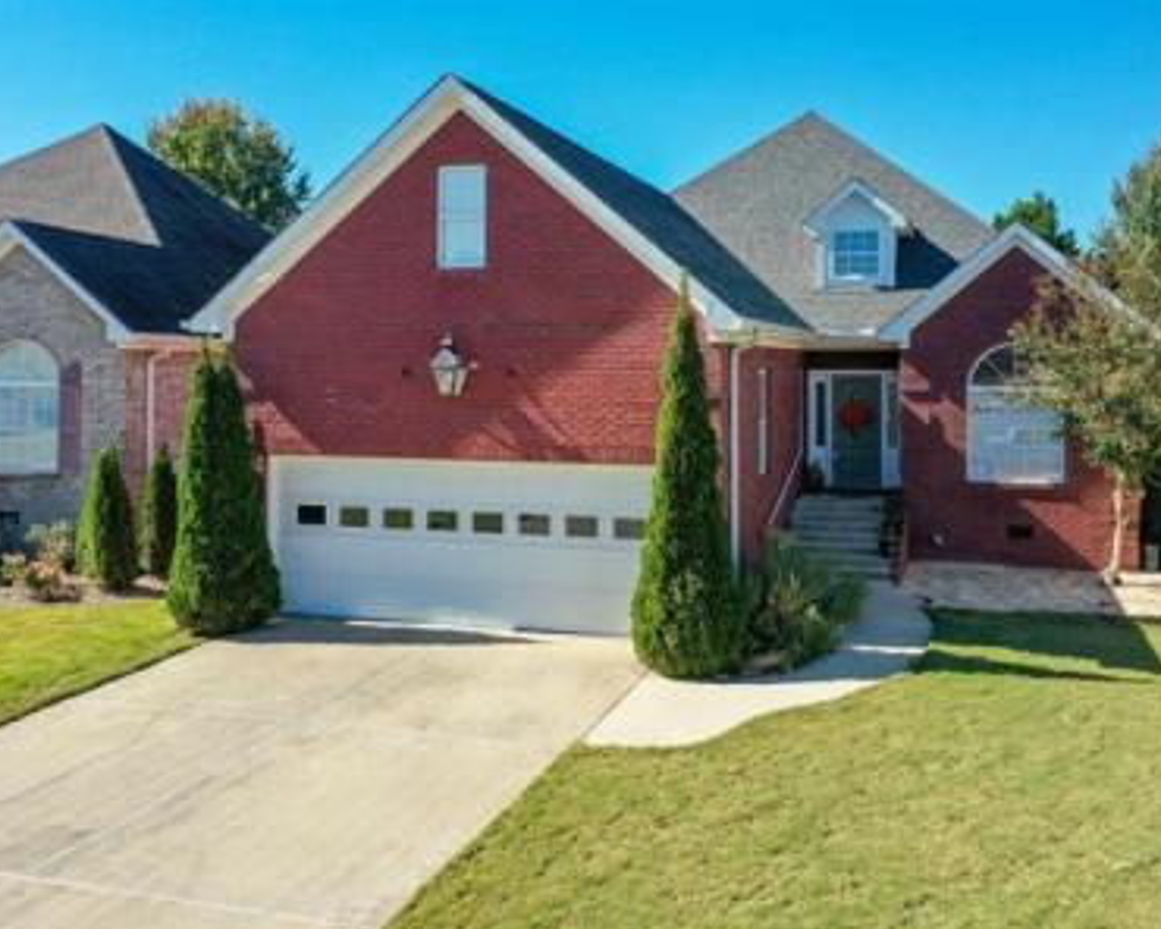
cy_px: 468
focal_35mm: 32
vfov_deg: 45.8
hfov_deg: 55.4
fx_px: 1100
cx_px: 681
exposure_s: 1/320
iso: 100
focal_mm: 10.26
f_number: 5.6
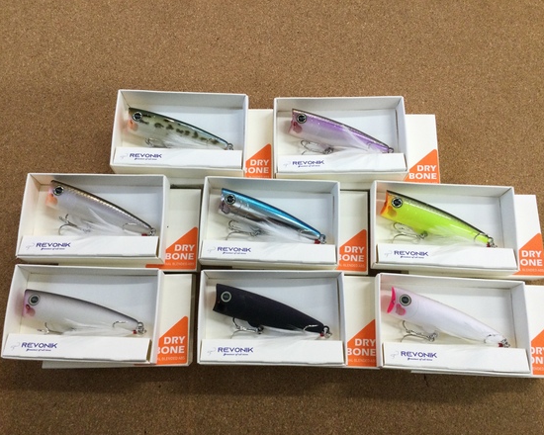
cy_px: 221
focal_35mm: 33
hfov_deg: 54.2
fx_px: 531
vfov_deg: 44.5
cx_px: 271
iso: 32
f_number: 2.4
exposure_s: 1/30
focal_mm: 3.3
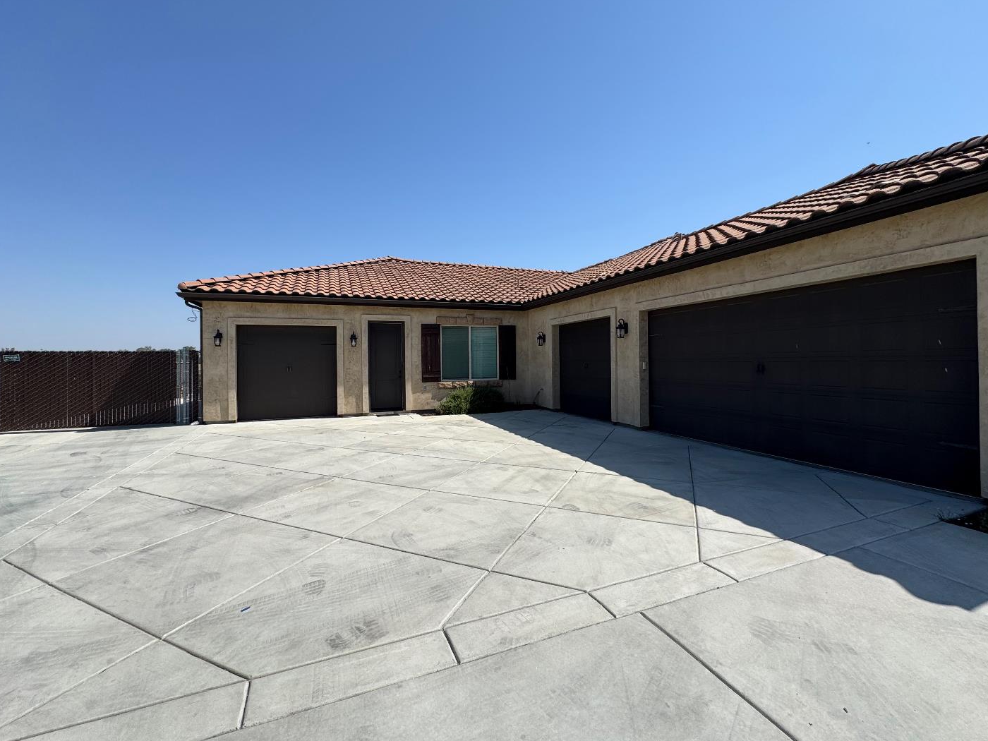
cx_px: 489
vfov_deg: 81.7
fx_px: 428
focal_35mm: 15
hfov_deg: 98.2
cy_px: 358
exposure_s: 1/2494
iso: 50
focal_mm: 2.22
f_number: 2.2
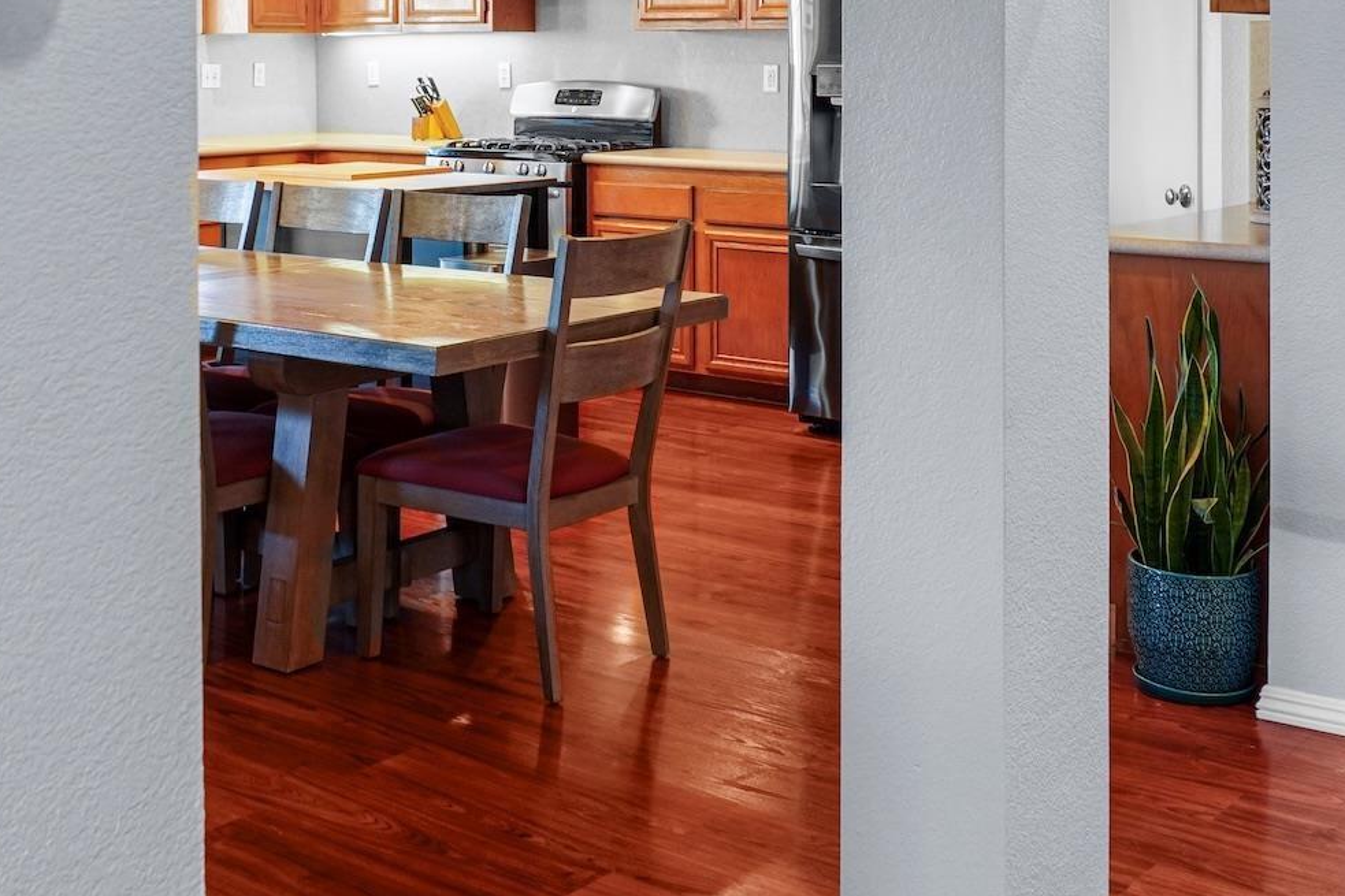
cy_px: 189
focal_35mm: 50
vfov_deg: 26.5
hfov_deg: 39.2
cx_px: 462
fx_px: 1868
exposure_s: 1/2
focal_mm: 16
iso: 250
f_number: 8
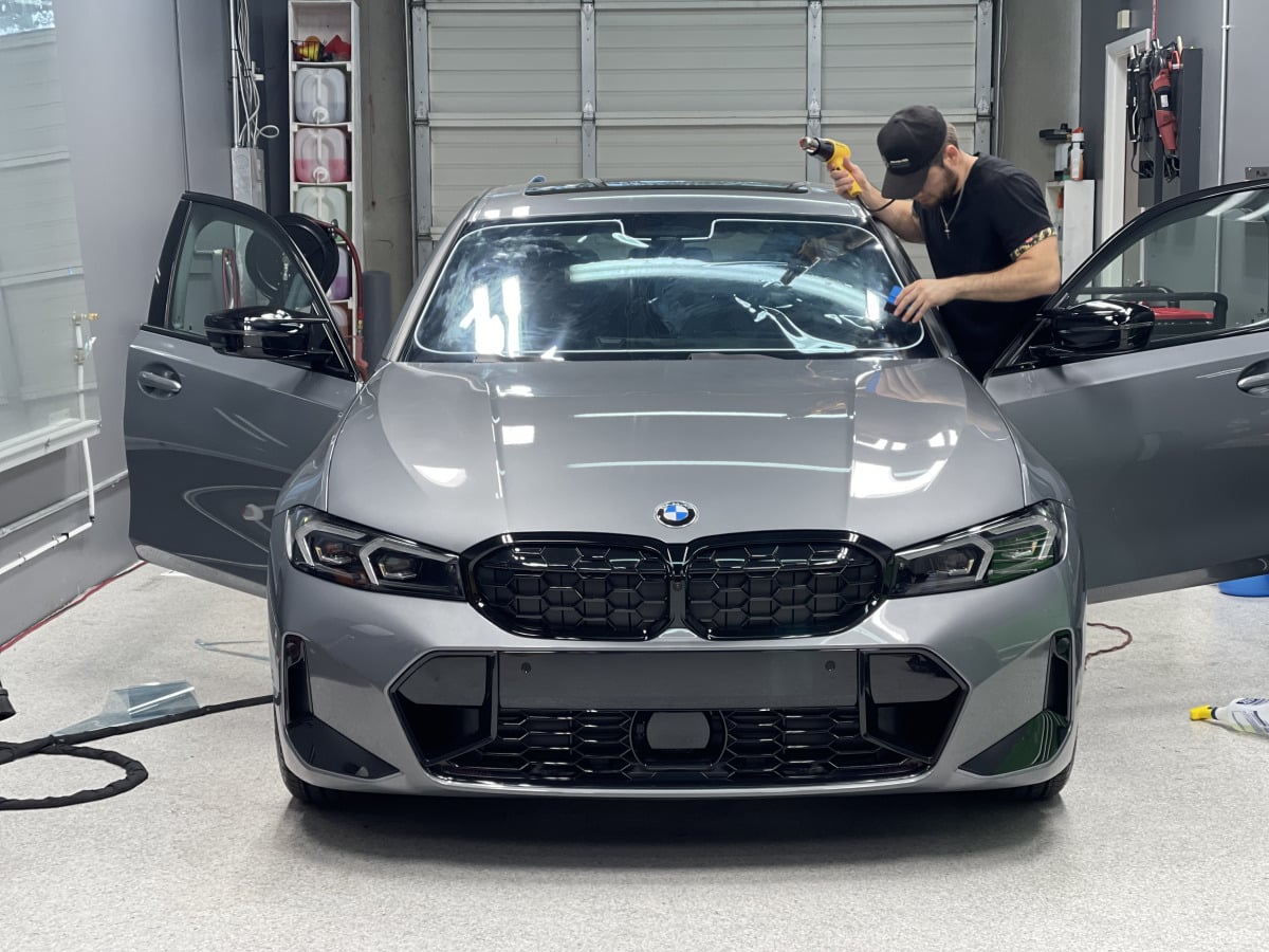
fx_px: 2346
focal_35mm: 64
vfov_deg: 22.9
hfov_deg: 30.3
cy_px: 476
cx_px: 634
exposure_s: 1/120
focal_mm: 7.5
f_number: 2.2
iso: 80
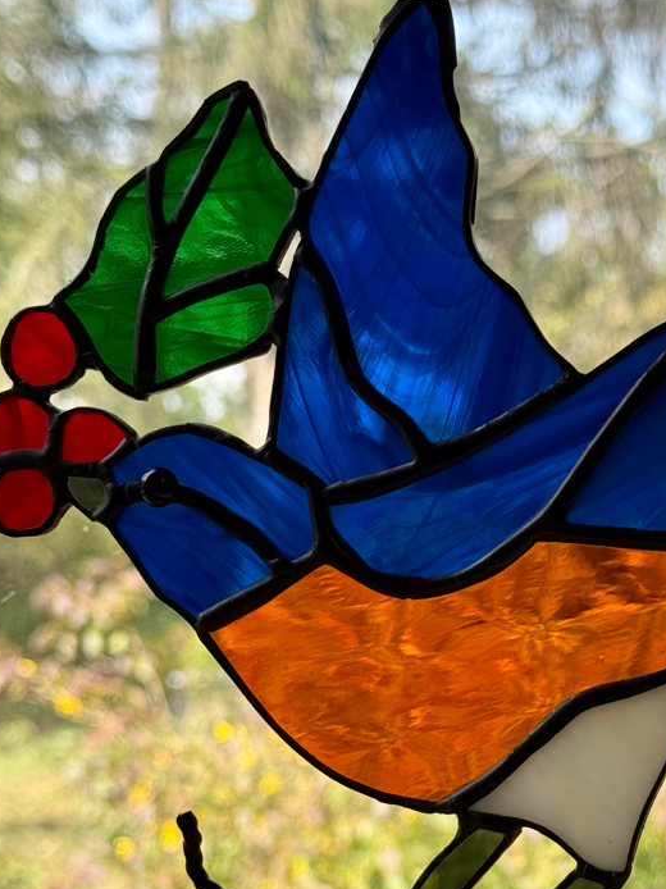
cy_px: 620
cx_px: 496
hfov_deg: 17.7
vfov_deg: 23.4
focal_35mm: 83
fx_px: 2130
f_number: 1.78
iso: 64
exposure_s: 1/606
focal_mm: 6.76
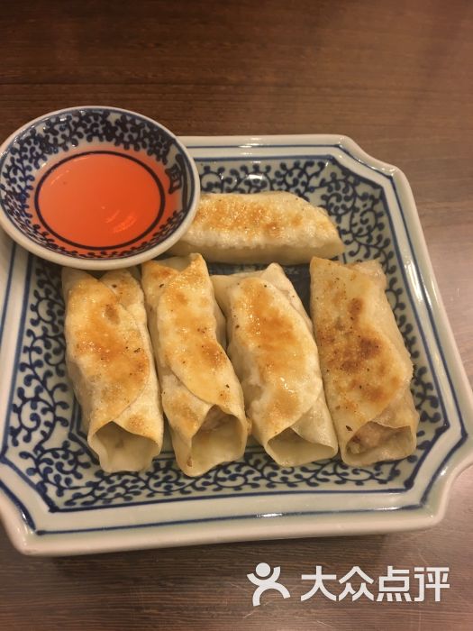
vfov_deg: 61.7
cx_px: 236
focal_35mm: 29
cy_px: 316
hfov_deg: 48.2
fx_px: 528
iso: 100
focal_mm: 4.15
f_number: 2.2
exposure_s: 1/33
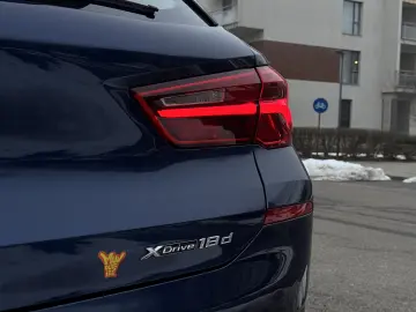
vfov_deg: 30.3
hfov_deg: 39.7
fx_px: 577
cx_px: 208
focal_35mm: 48
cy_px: 156
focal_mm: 6.76
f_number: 1.78
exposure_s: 1/221
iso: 64
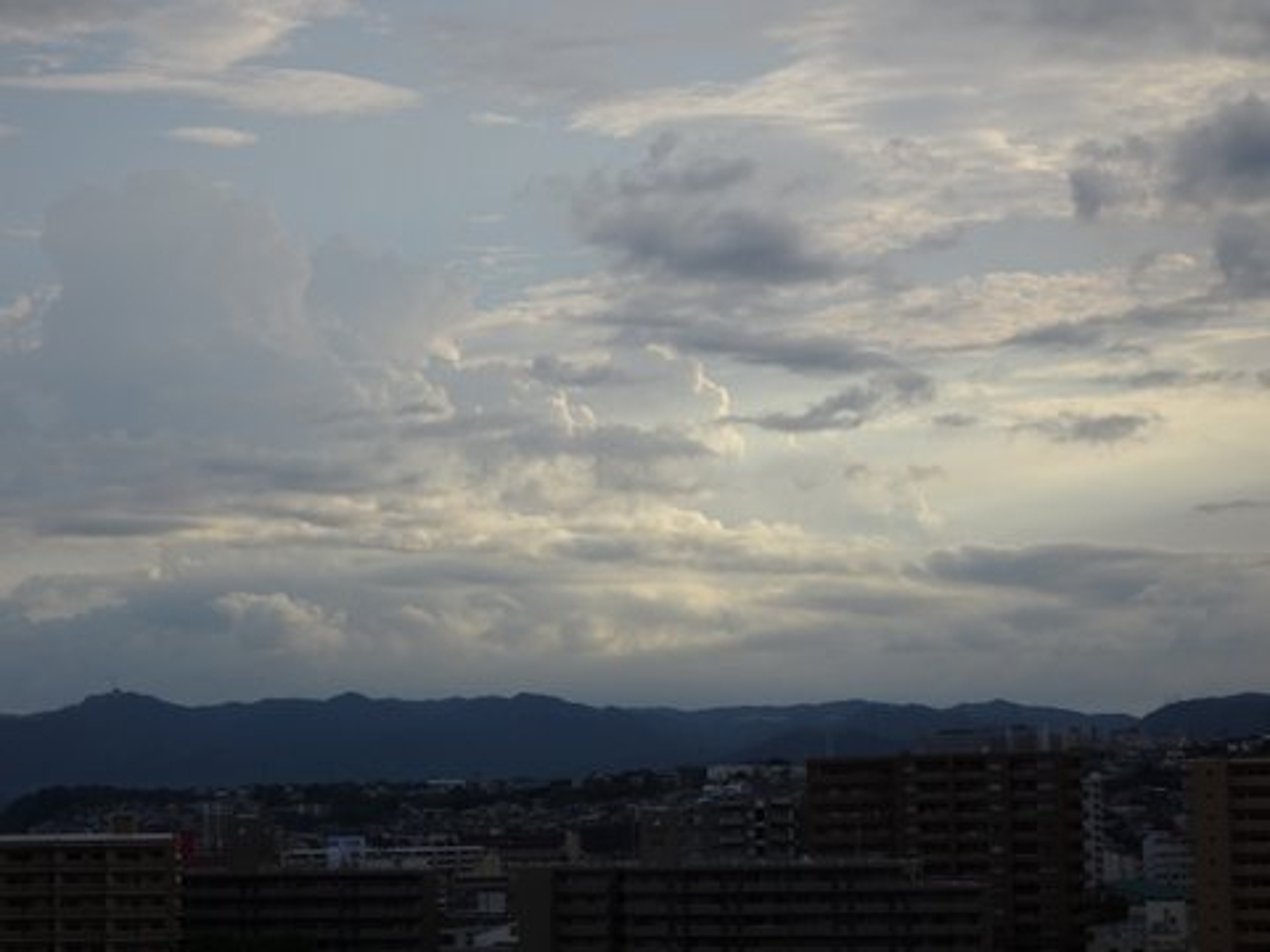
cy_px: 476
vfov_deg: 17.4
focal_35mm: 85
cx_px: 635
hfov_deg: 23.0
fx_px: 3119
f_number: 5
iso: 80
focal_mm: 14.54
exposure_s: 1/400
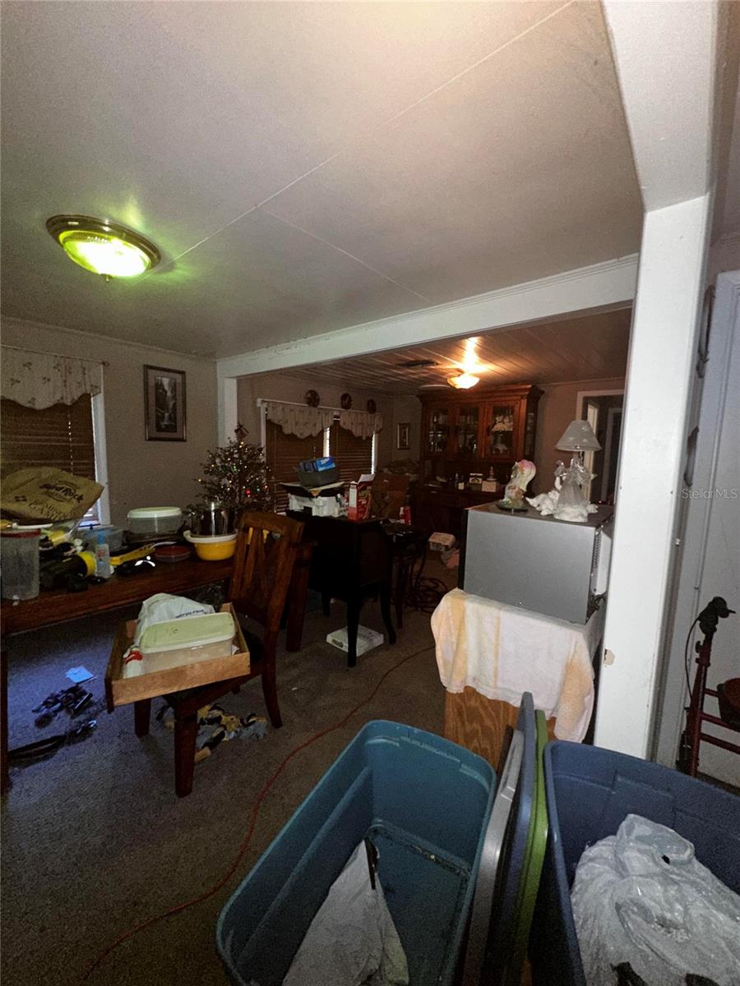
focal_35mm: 14
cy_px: 493
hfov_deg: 85.7
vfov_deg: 102.1
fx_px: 399
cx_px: 370
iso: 320
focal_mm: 2.22
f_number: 2.2
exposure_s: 1/30
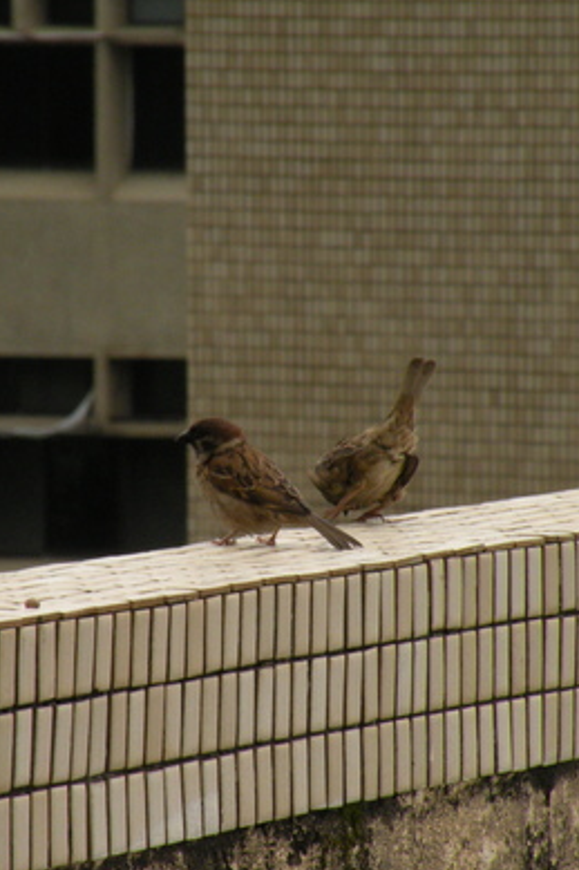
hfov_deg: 3.0
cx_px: 257
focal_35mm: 459
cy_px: 465
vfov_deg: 4.5
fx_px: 11082
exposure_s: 1/124
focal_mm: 50.7
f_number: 8
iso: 200
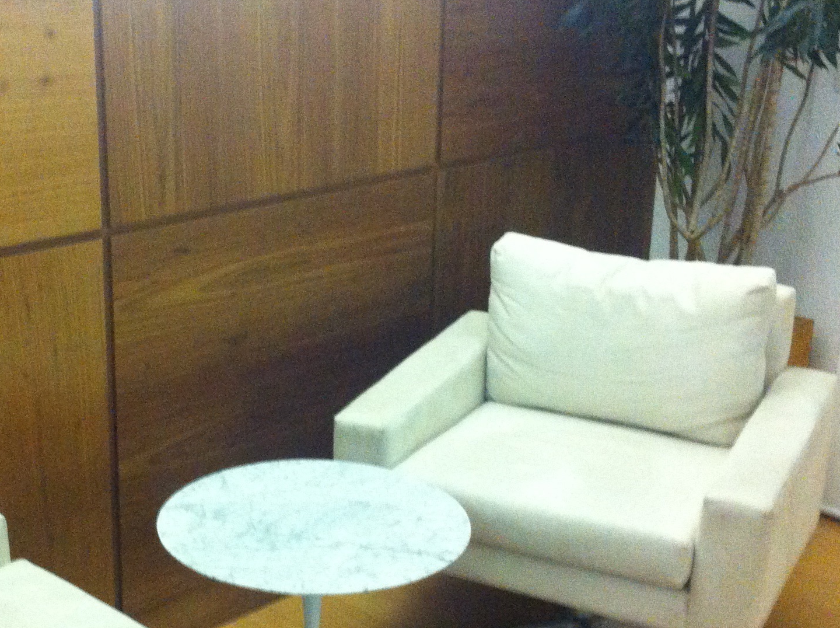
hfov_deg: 30.5
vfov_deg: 23.2
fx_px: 1527
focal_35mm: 63
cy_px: 334
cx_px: 263
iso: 400
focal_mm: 3.85
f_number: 2.8
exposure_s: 1/15
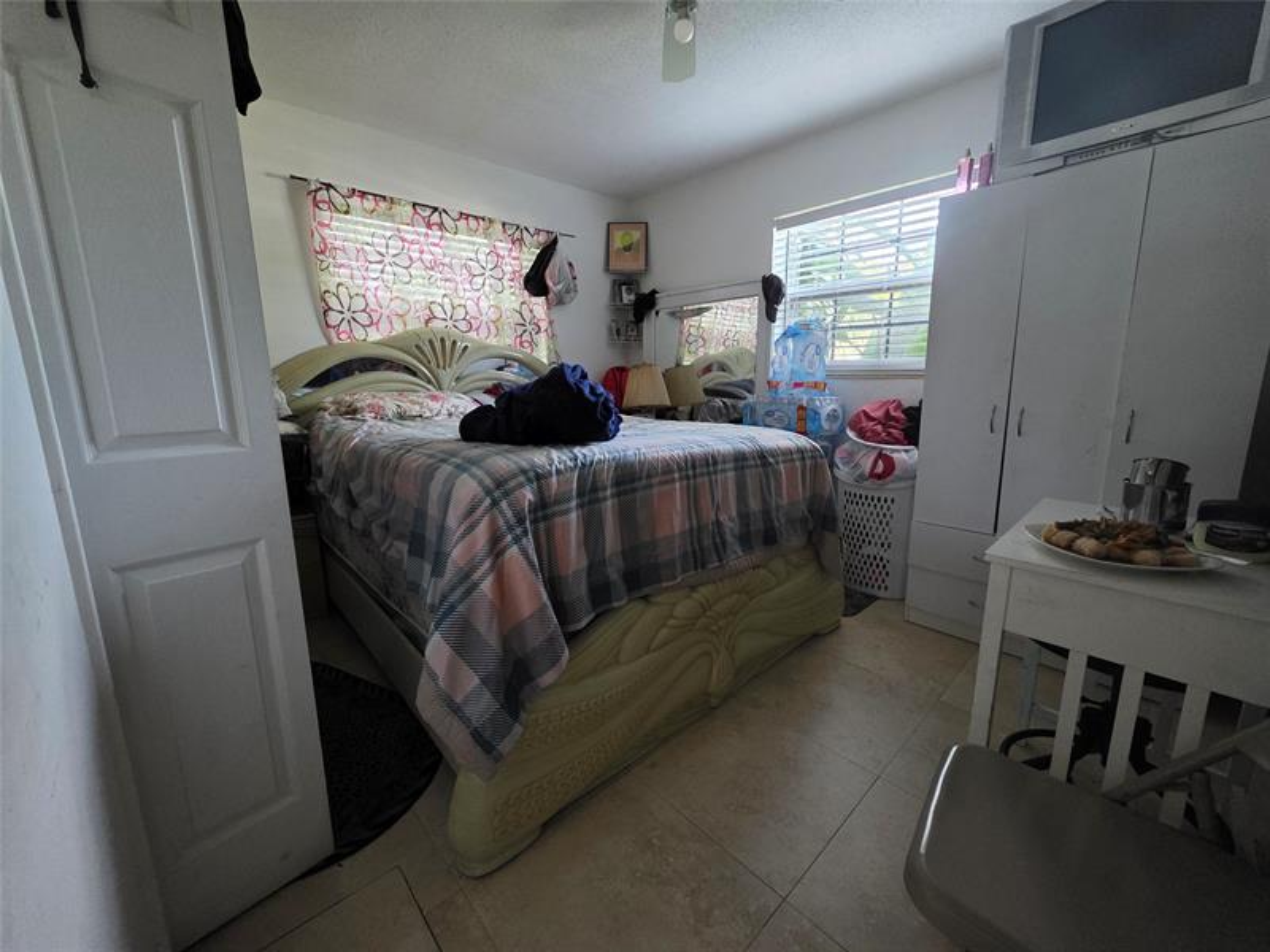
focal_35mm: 13
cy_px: 476
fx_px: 477
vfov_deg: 89.9
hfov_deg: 106.2
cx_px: 635
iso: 1000
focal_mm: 2.2
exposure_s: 1/40
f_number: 1.9
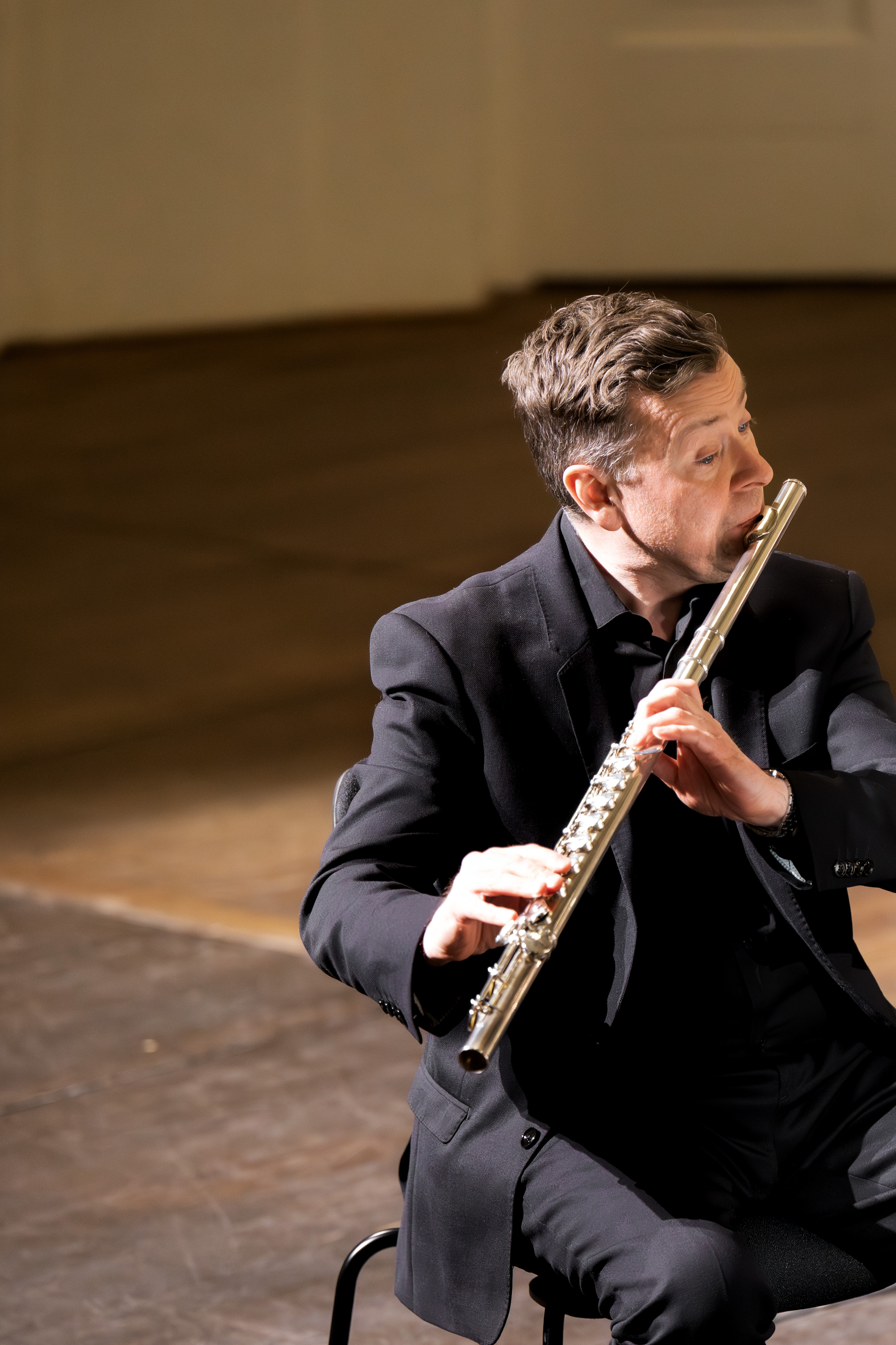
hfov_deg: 4.9
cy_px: 932
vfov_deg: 7.4
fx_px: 10453
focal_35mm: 280
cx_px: 611
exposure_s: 1/200
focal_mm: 200
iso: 5000
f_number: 2.8
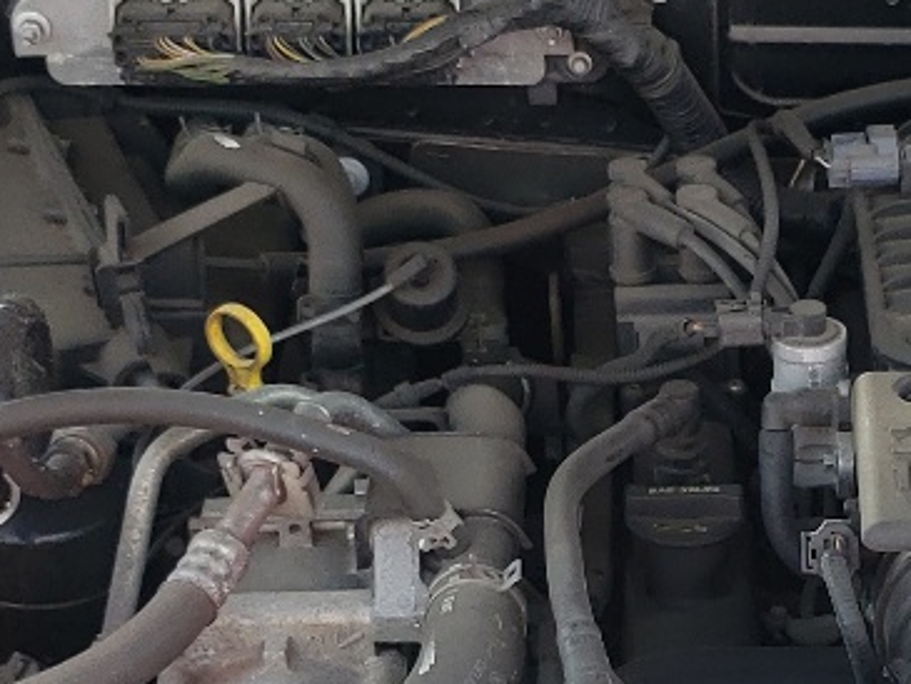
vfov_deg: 12.7
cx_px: 923
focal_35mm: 114
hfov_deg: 16.9
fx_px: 3001
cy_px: 789
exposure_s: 1/500
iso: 50
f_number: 1.5
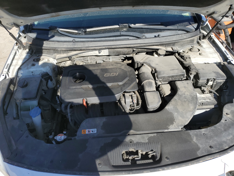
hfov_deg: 67.3
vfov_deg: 53.1
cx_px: 117
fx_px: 176
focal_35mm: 26
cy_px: 88
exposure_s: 1/2000
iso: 50
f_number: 1.5
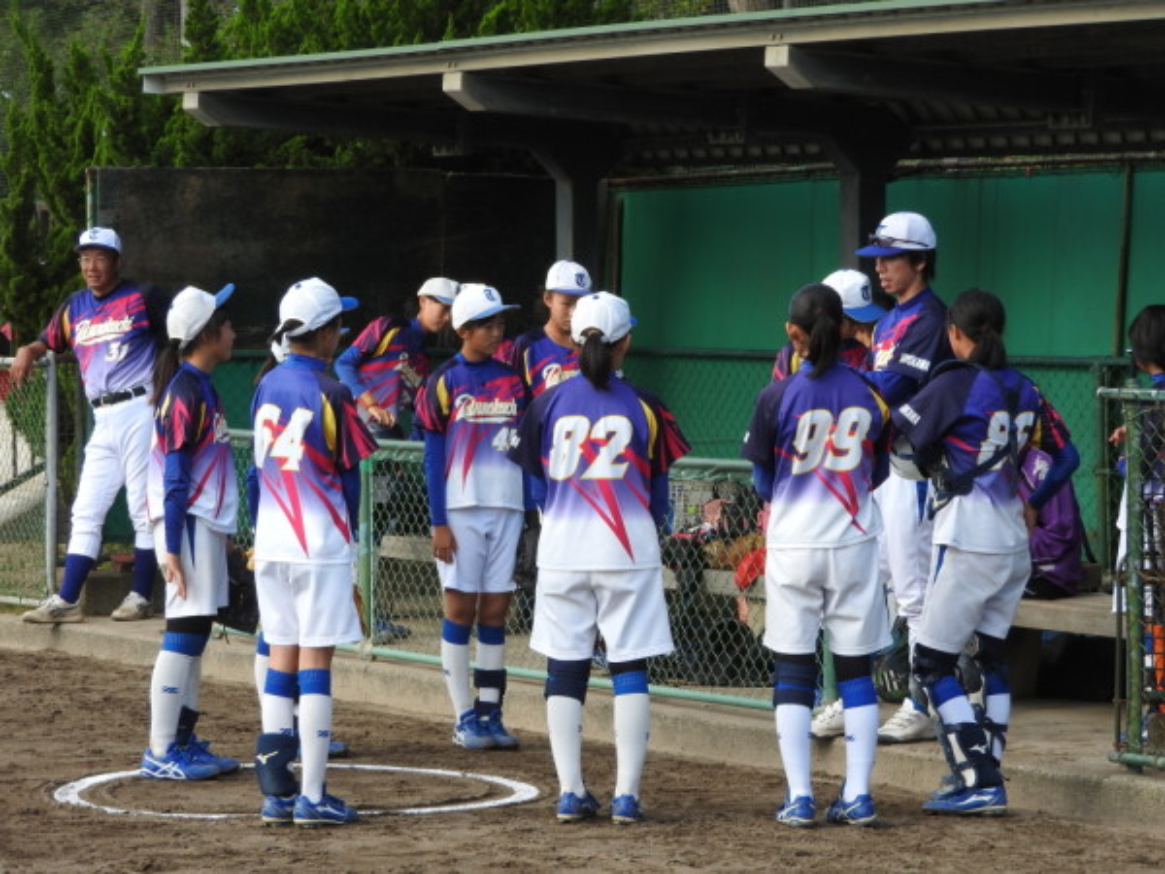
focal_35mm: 135
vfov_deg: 11.0
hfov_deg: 14.6
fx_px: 4543
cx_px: 582
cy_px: 437
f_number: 5
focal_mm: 24.2
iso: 100
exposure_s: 1/200
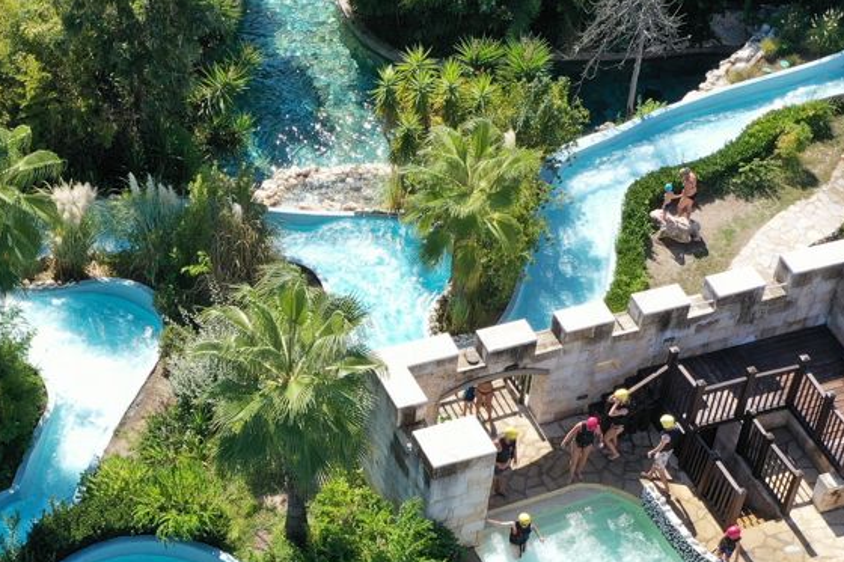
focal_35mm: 80
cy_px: 670
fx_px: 1875
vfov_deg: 16.4
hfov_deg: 25.0
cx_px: 178
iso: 100
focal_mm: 10.26
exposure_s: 1/320
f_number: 5
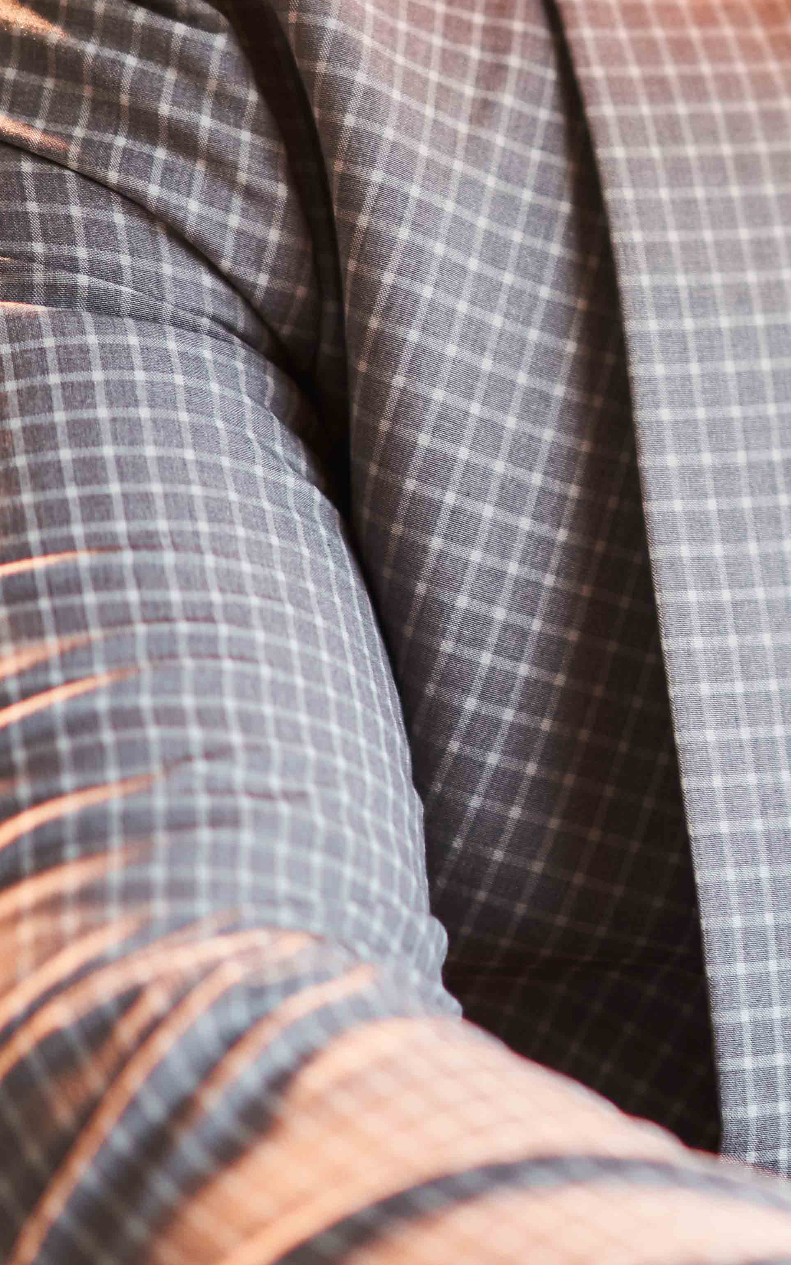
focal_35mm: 265
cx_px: 1240
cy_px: 234
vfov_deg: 7.9
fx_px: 9141
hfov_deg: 4.9
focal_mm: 85
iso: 125
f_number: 1.4
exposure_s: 1/160
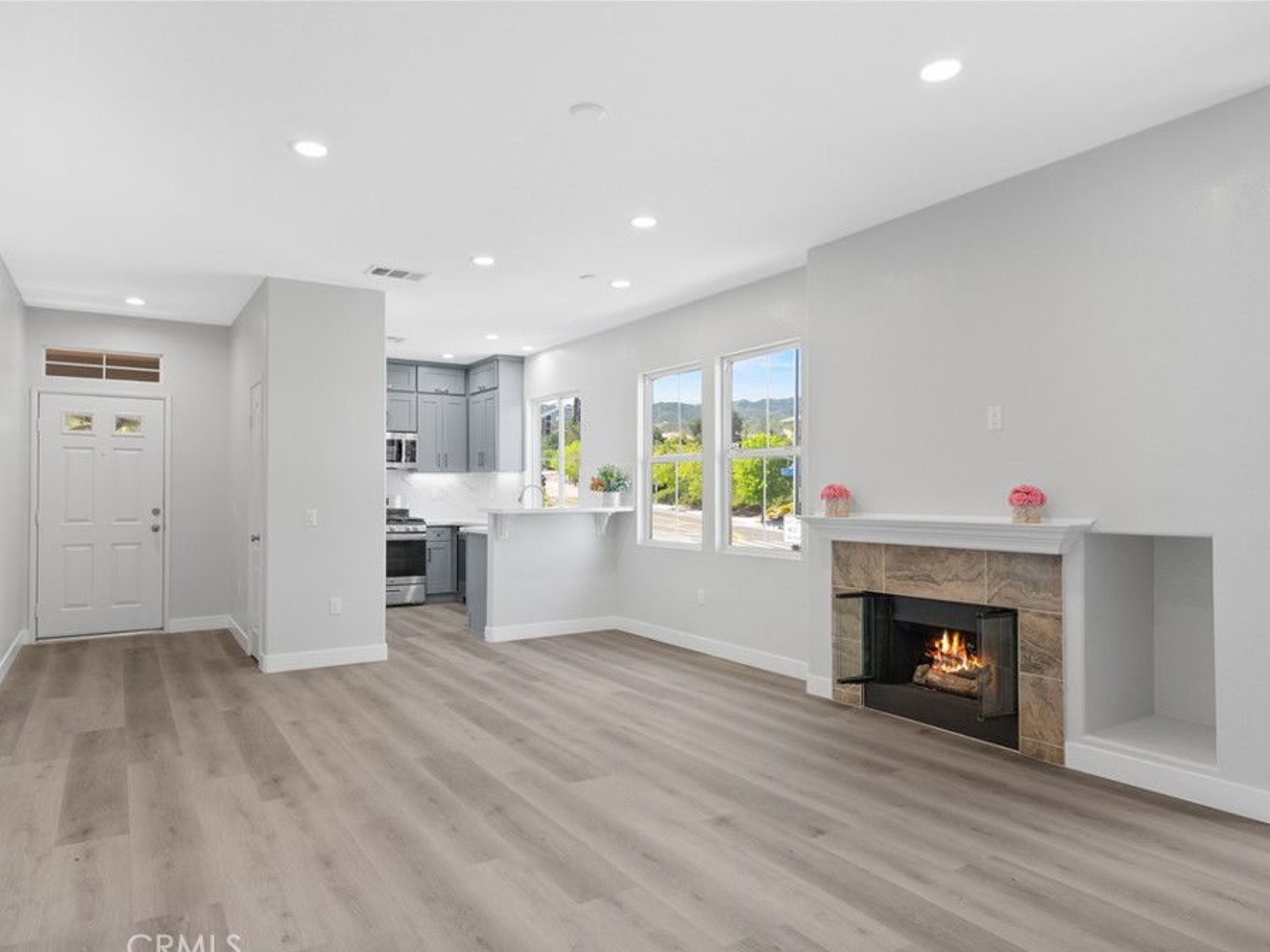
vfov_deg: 61.1
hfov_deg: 76.3
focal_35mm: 22
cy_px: 483
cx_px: 590
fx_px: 807
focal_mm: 20
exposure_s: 1/10
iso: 320
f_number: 9.5
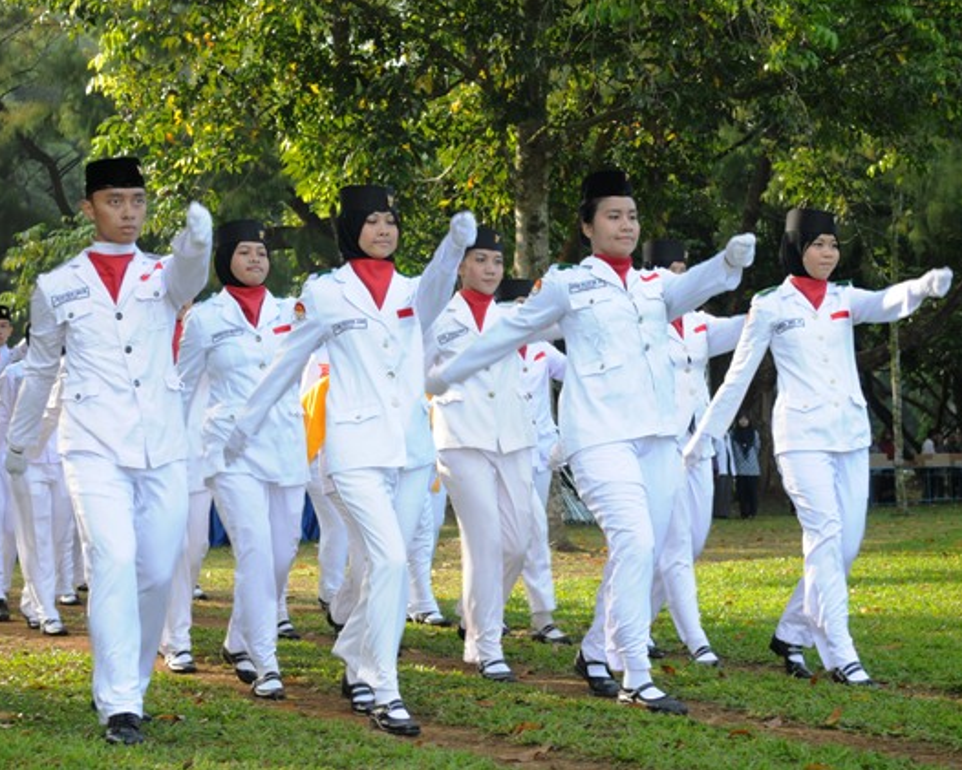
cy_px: 387
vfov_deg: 23.5
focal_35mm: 65
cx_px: 465
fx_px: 1851
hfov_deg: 29.1
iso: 200
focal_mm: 38
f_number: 5.6
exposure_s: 1/125
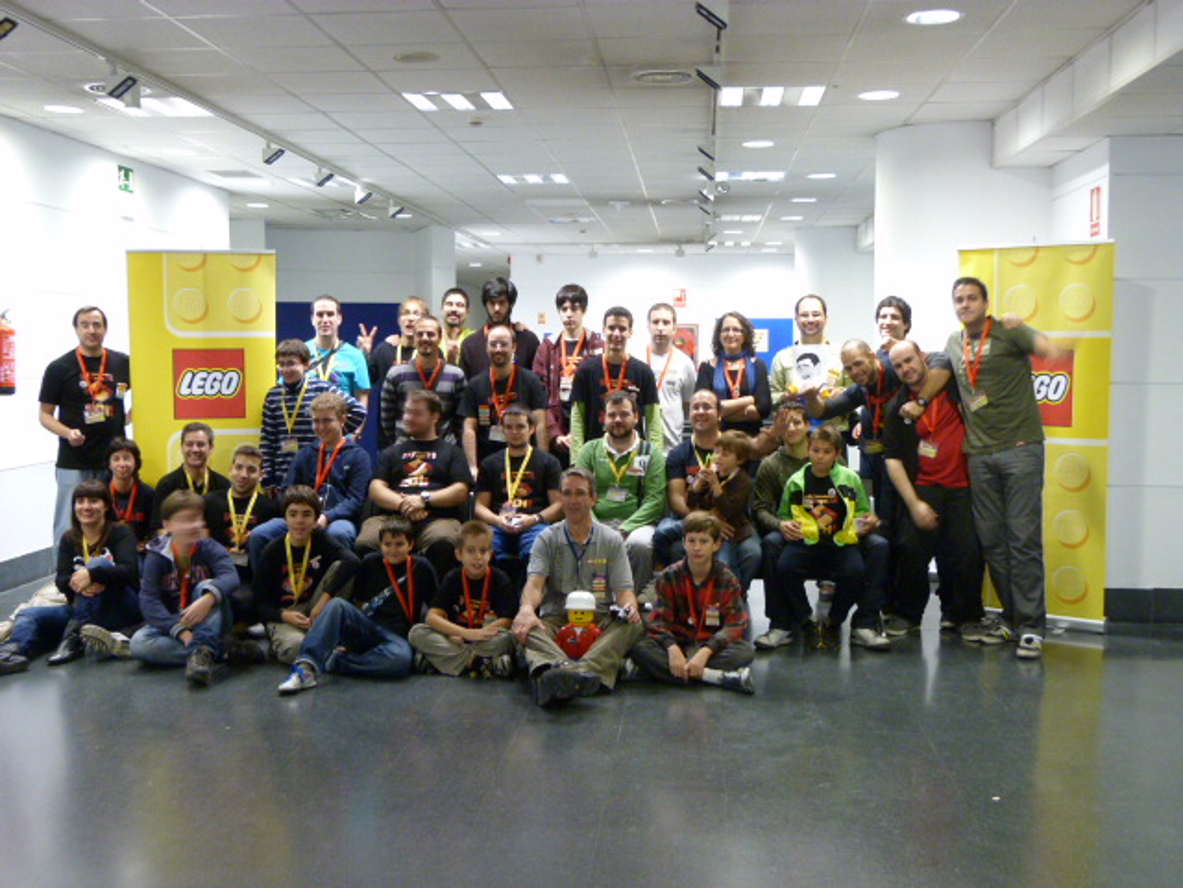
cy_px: 444
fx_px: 1333
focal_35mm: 39
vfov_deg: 36.8
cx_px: 592
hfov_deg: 47.9
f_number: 3.1
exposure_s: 1/8
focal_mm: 7
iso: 400
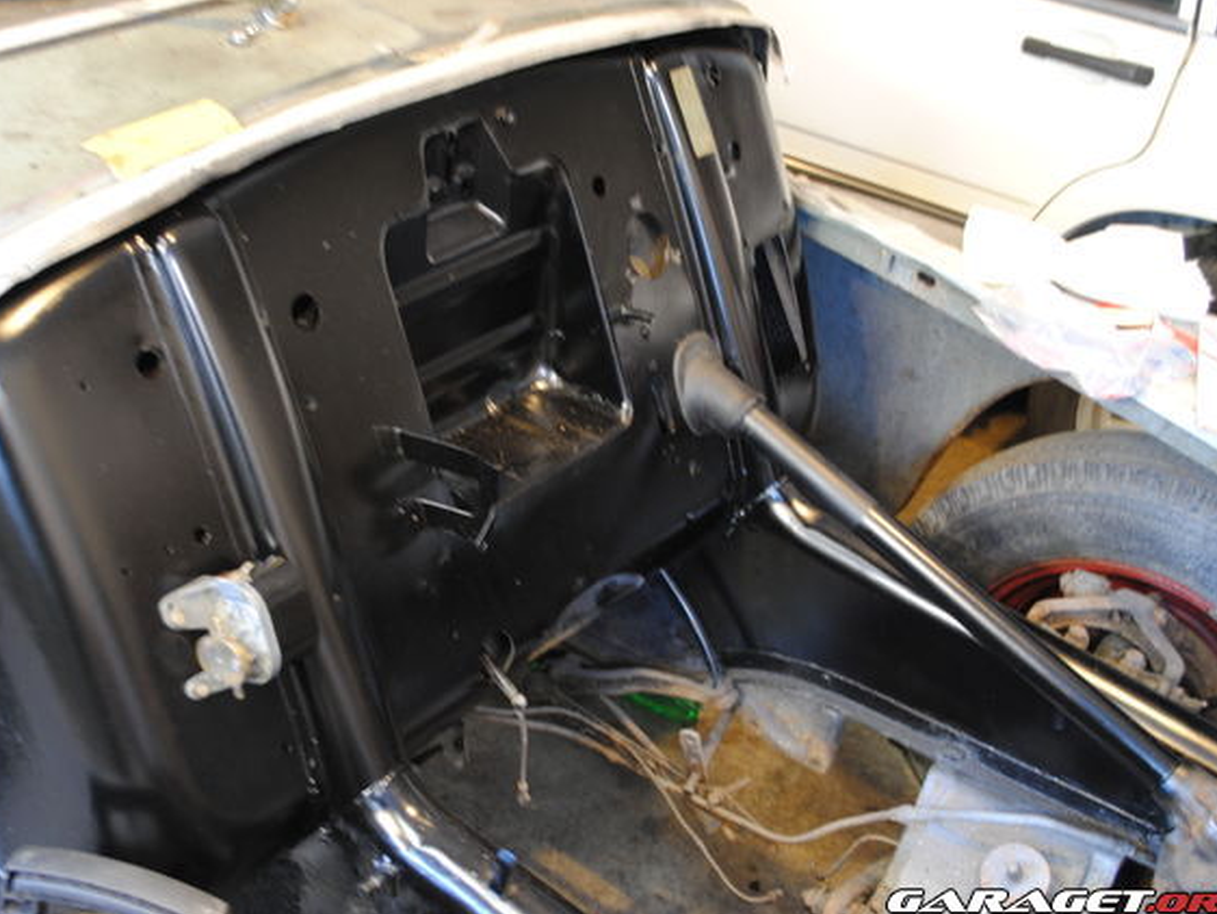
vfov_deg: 31.5
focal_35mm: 46
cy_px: 459
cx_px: 565
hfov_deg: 41.2
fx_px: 1618
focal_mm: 28
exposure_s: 1
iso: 400
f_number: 4.5
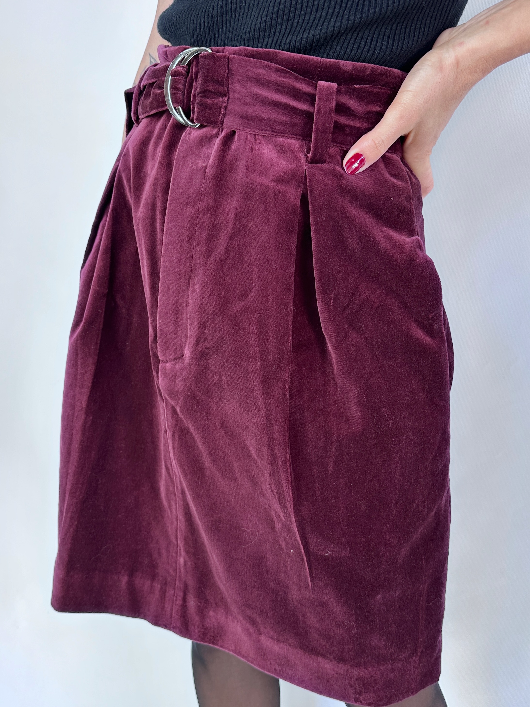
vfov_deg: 71.6
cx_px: 265
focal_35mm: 24
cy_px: 354
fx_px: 490
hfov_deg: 56.8
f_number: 1.78
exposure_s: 1/116
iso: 50
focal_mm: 6.86
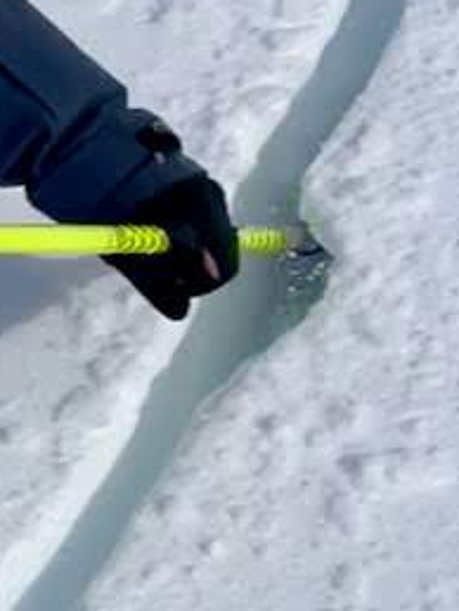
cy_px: 391
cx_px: -545
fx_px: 2277
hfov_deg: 10.3
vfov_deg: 15.2
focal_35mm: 129
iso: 50
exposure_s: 1/11905
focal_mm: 5.1
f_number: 1.6
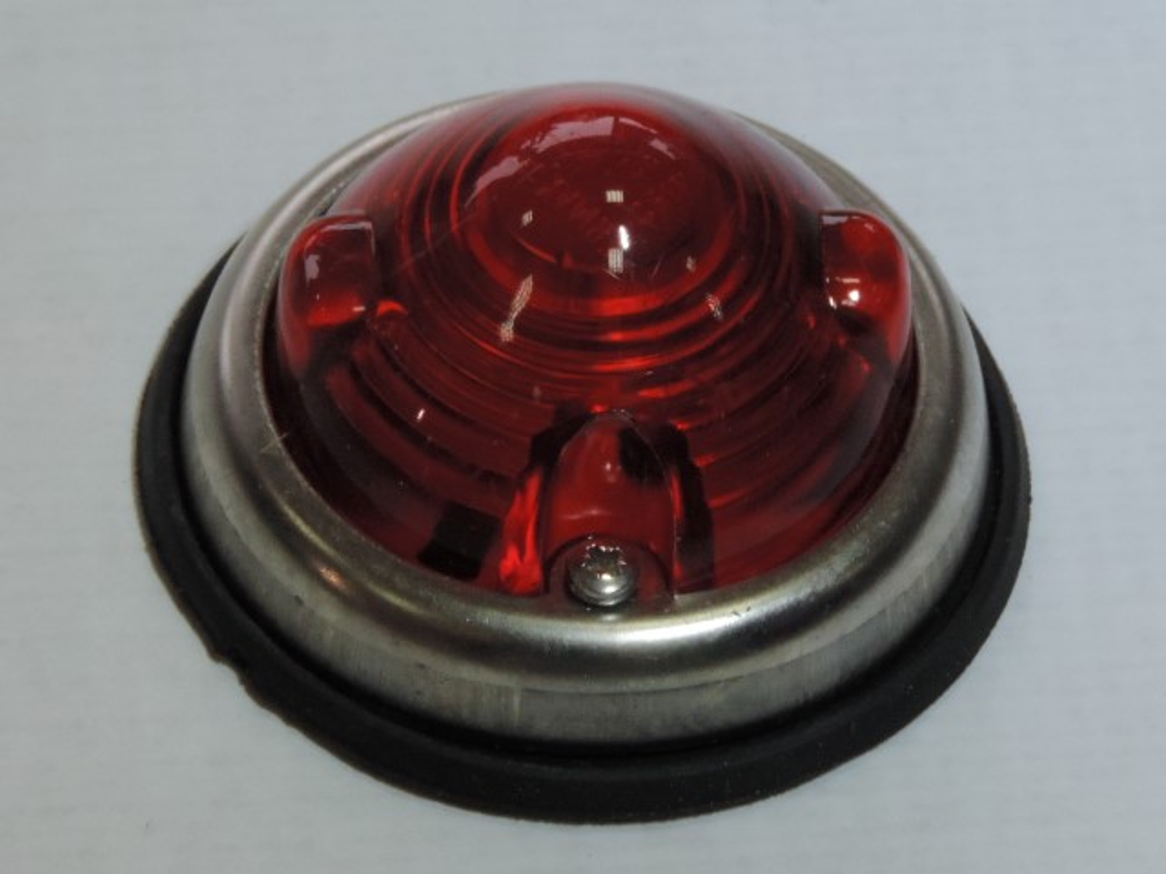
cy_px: 437
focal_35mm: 200
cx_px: 583
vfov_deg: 7.4
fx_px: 6737
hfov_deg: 9.9
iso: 400
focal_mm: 35.6
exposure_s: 1/80
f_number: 4.6
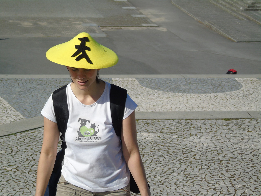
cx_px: 130
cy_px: 98
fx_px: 1071
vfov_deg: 10.4
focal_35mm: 142
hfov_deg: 13.9
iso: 80
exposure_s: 1/800
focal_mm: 25
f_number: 4.7
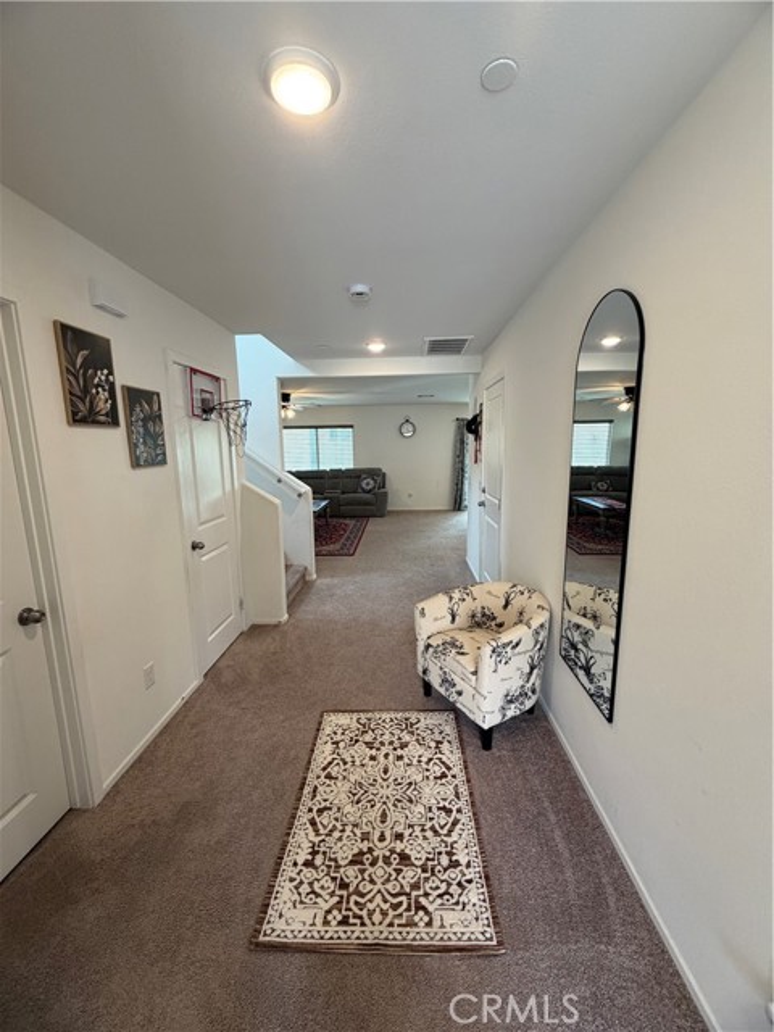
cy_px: 516
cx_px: 387
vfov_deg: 102.1
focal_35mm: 14
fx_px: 417
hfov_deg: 85.7
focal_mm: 2.22
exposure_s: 1/120
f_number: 2.2
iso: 250
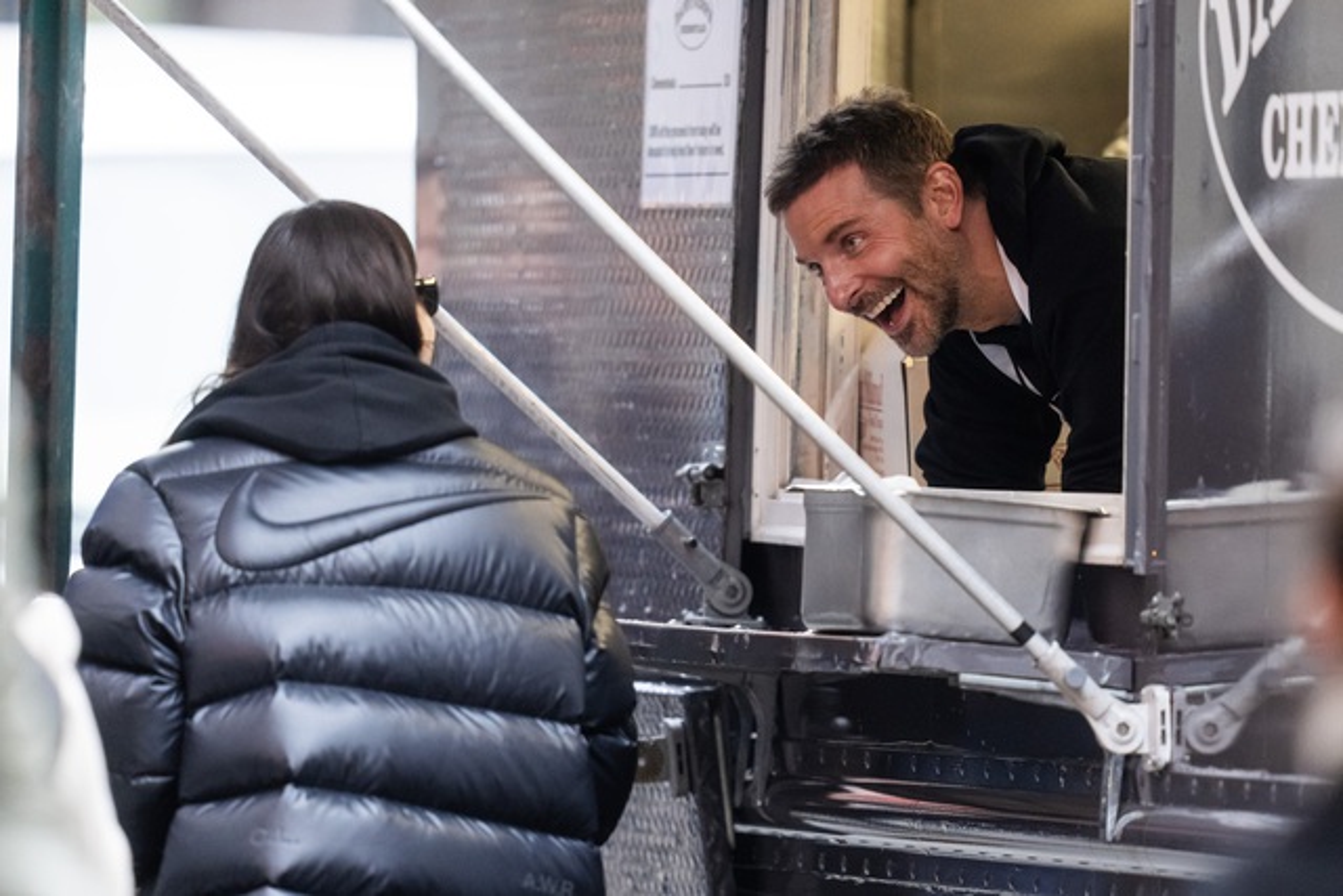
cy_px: 448
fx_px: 14925
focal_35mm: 400
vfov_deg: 3.4
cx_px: 672
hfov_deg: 5.2
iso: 4000
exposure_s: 1/500
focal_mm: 400
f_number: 2.8
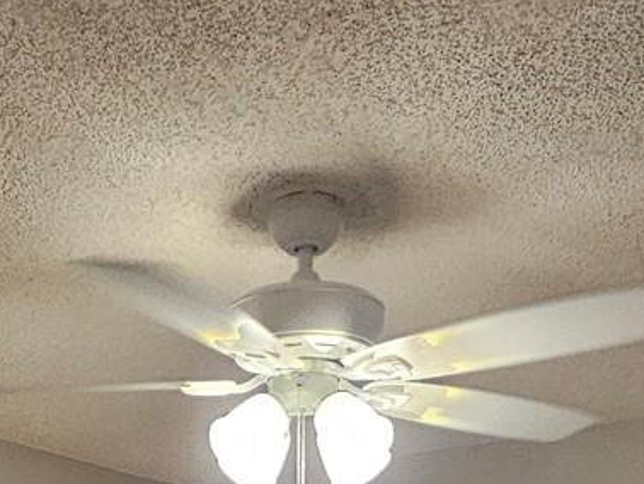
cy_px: 869
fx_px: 1024
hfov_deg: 34.5
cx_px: 206
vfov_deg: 19.7
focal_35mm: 55
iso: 250
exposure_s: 1/60
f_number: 2.2
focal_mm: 2.2
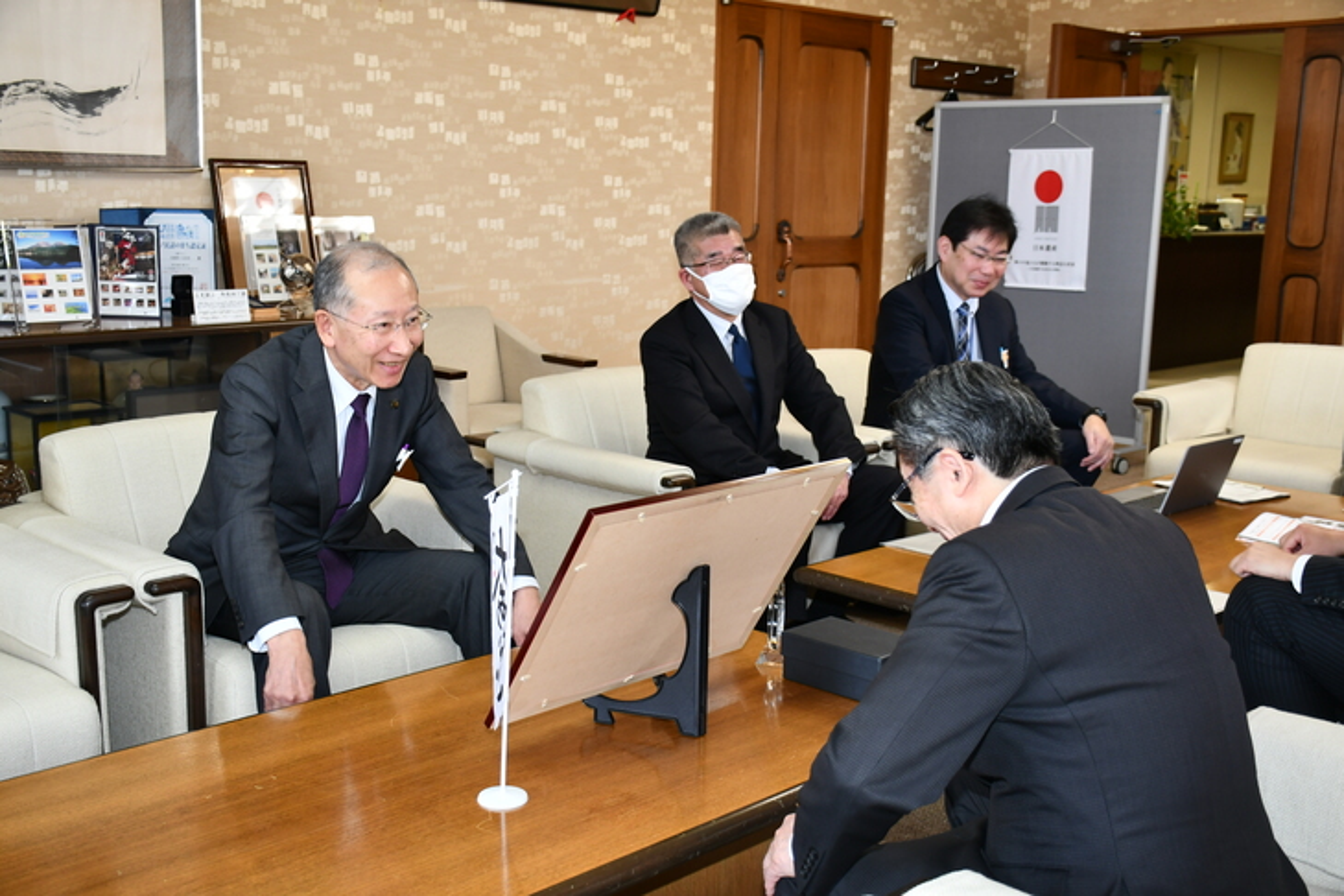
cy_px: 448
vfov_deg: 34.2
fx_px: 1456
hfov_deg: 49.6
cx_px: 672
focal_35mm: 39
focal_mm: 26
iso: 360
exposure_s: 1/60
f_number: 4
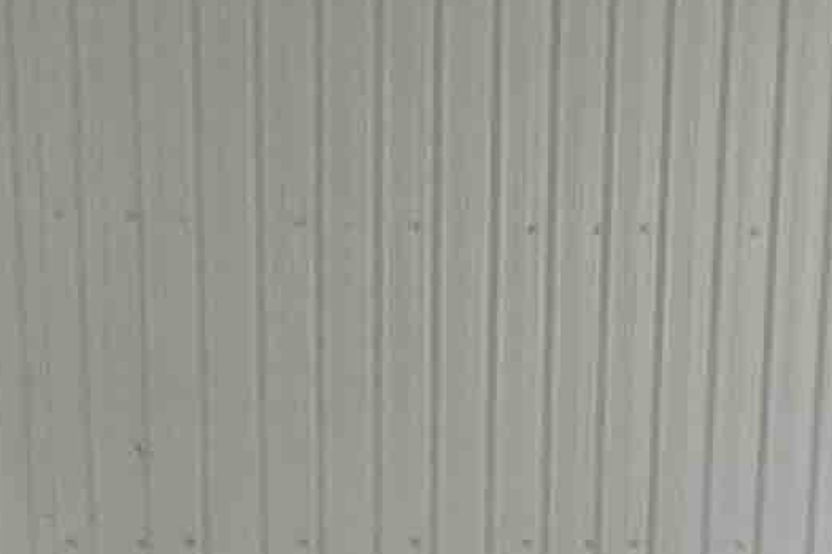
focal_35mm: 112
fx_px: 2587
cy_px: 1238
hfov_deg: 18.2
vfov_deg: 10.8
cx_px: 535
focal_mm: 2.22
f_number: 2.2
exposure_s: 1/100
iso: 250
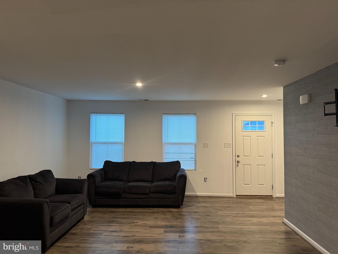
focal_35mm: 24
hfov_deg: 71.6
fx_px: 234
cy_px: 127
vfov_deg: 56.8
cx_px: 169
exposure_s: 1/60
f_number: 1.78
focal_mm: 6.76
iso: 320
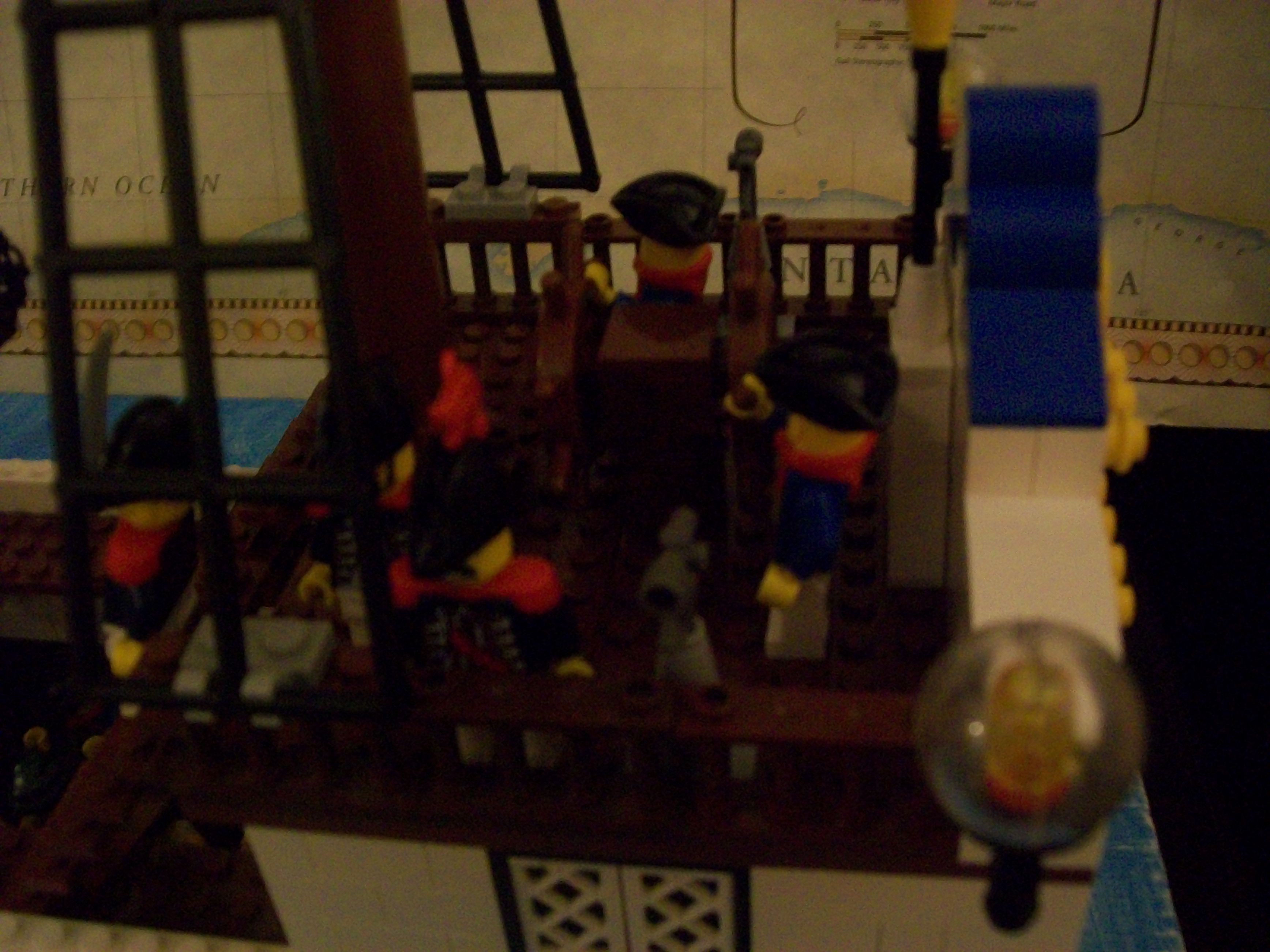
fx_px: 1321
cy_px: 476
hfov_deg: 51.4
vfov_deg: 39.7
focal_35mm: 36
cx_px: 635
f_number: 2.7
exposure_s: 1/8
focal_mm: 6
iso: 200
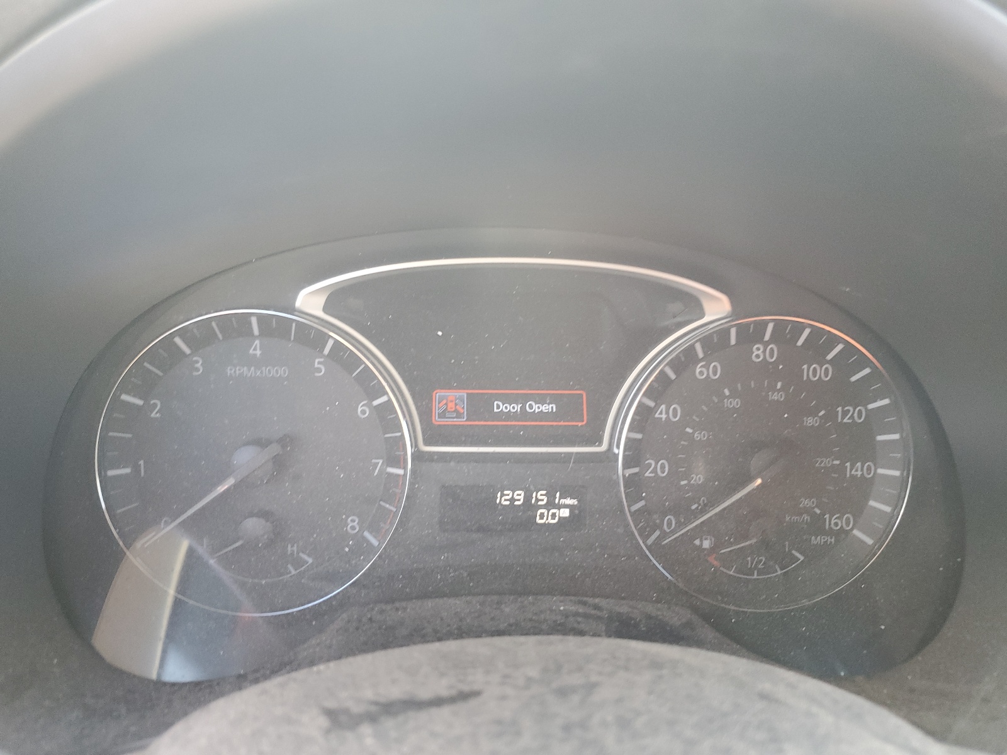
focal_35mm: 26
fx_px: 756
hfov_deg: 67.3
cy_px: 378
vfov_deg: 53.1
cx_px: 504
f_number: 1.5
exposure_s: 1/60.2
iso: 99
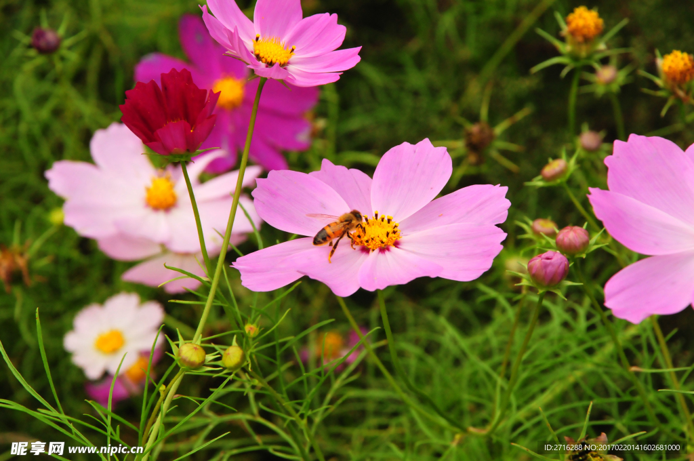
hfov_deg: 10.2
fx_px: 3899
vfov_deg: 6.8
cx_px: 347
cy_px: 230
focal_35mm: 202
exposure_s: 1/400
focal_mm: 135
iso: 2000
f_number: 10
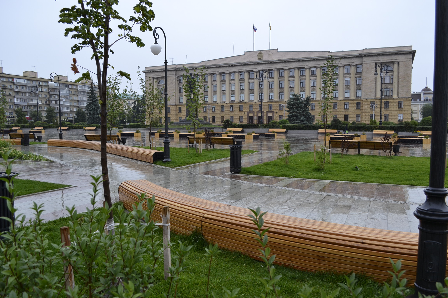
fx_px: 373
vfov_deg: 43.6
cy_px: 149
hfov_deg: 61.9
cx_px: 224
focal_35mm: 30
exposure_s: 1/125
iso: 220
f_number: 5.6
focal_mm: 20
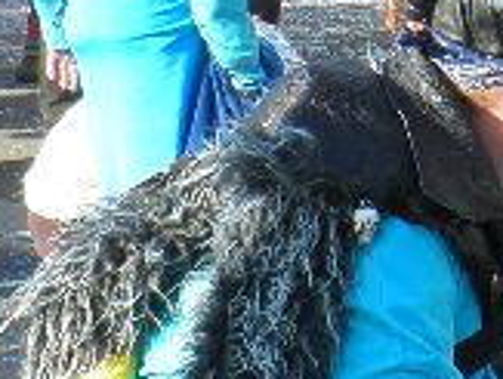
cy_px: -40
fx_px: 3102
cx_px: 917
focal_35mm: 213
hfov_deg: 8.9
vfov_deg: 7.0
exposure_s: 1/160
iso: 64
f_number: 3.5
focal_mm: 6.1
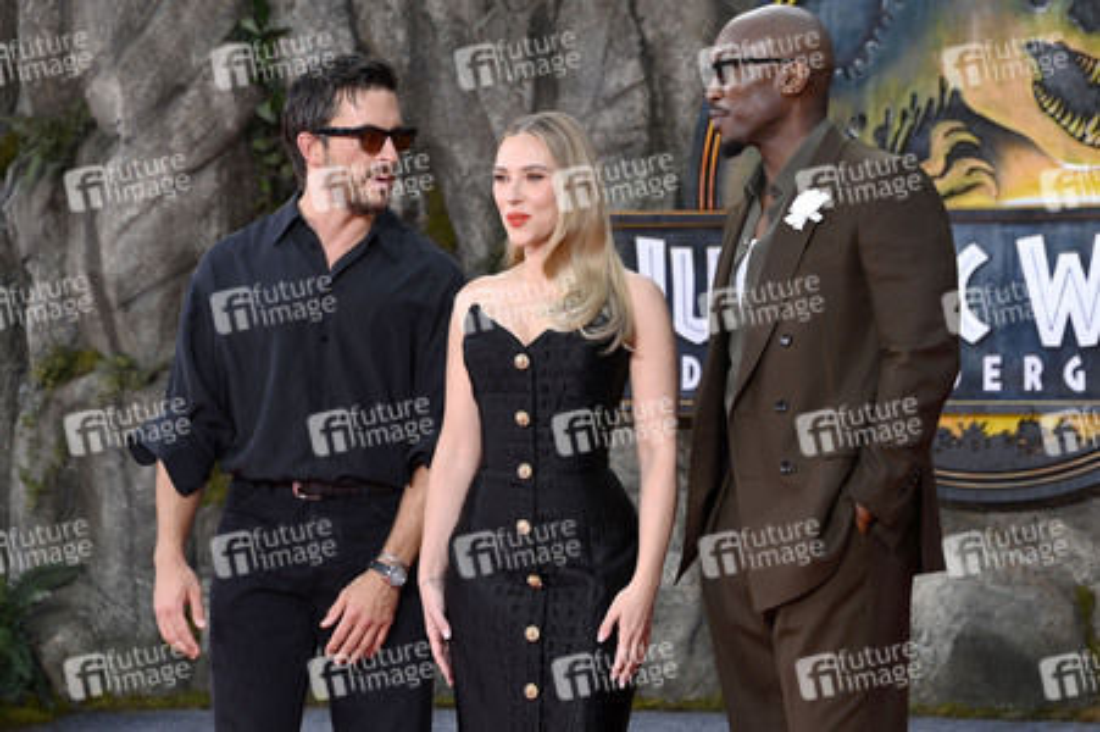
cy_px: 366
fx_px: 5190
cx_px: 550
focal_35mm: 170
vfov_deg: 8.1
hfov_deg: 12.1
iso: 640
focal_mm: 170
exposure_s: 1/200
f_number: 8
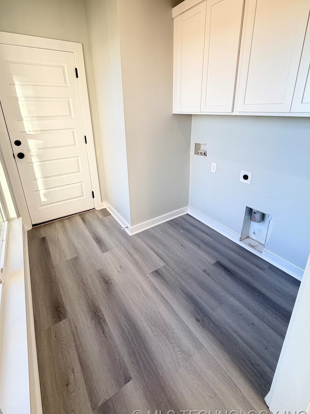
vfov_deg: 90.5
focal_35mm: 17
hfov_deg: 74.7
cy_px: 179
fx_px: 203
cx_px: 157
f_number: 2.2
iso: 125
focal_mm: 2.22
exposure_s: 1/120
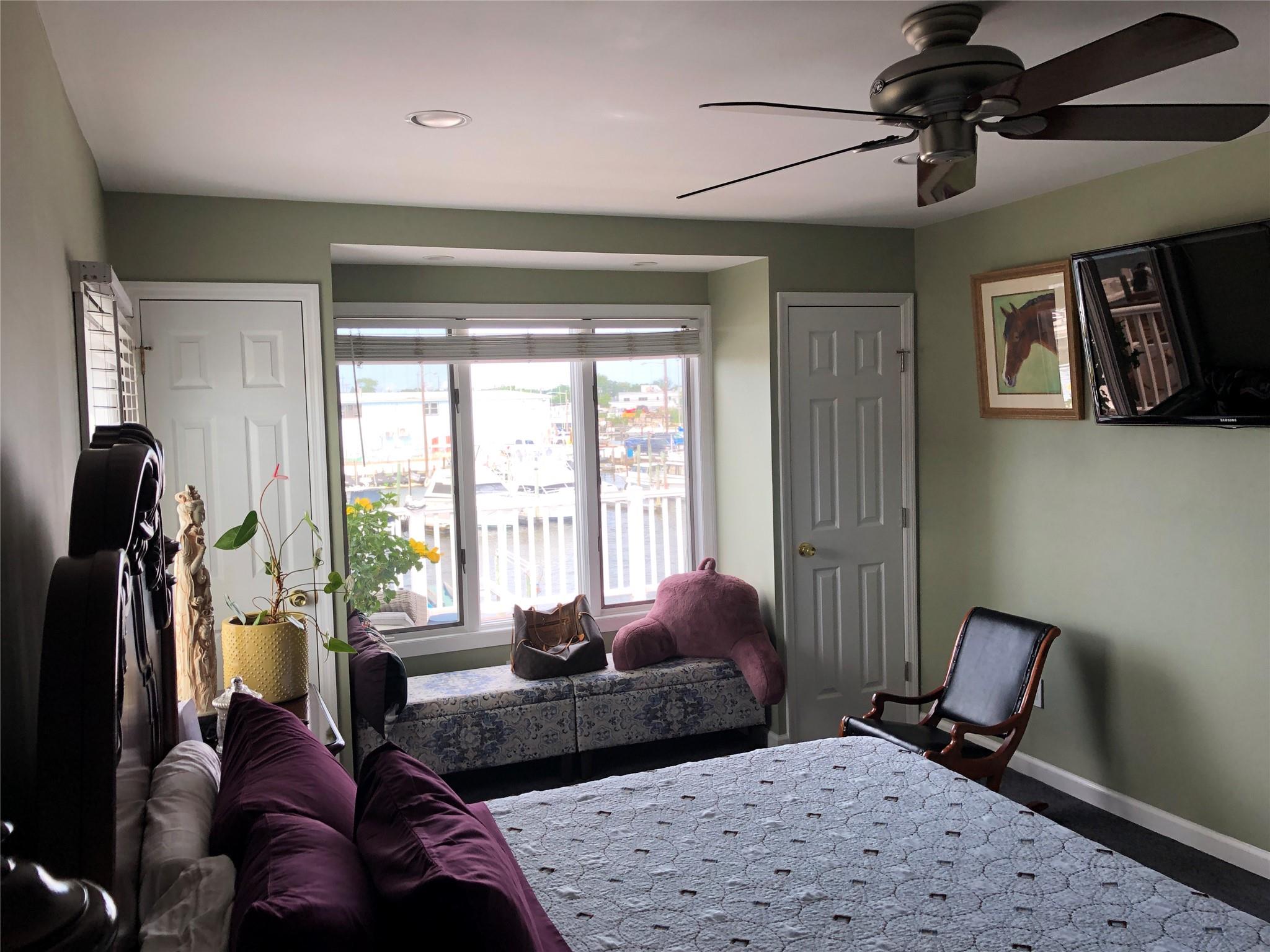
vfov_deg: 49.7
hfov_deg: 63.4
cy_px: 476
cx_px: 635
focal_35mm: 28
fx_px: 1027
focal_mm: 4
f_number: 1.8
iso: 40
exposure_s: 1/120
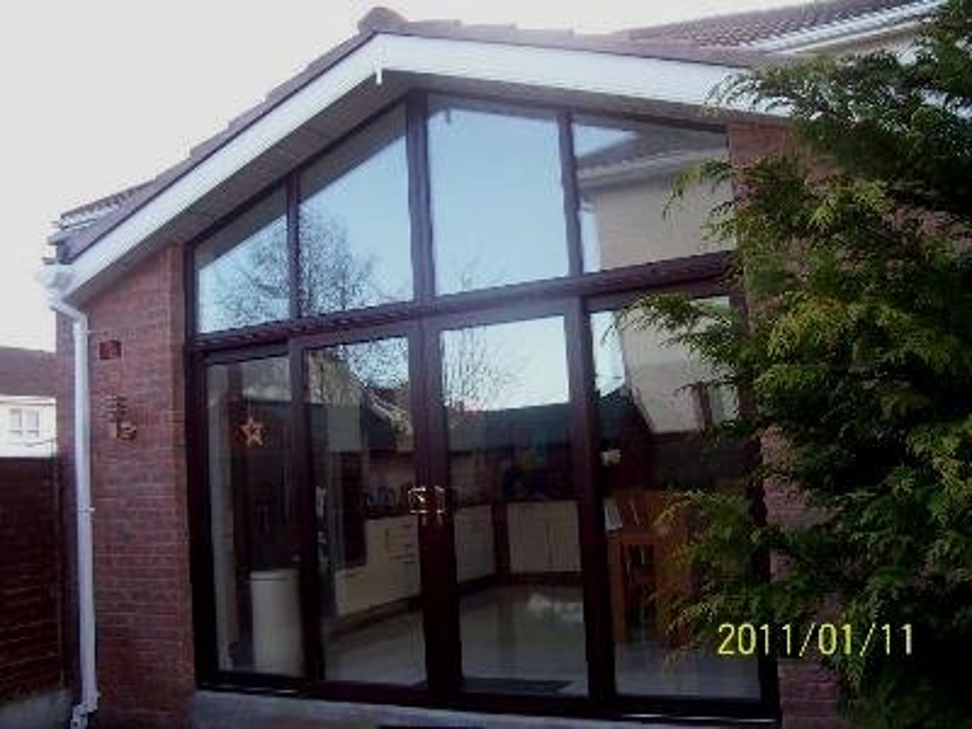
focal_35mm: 34
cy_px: 364
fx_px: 955
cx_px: 486
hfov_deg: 54.0
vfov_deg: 41.8
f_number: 2.7
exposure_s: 1/90
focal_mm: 5.6
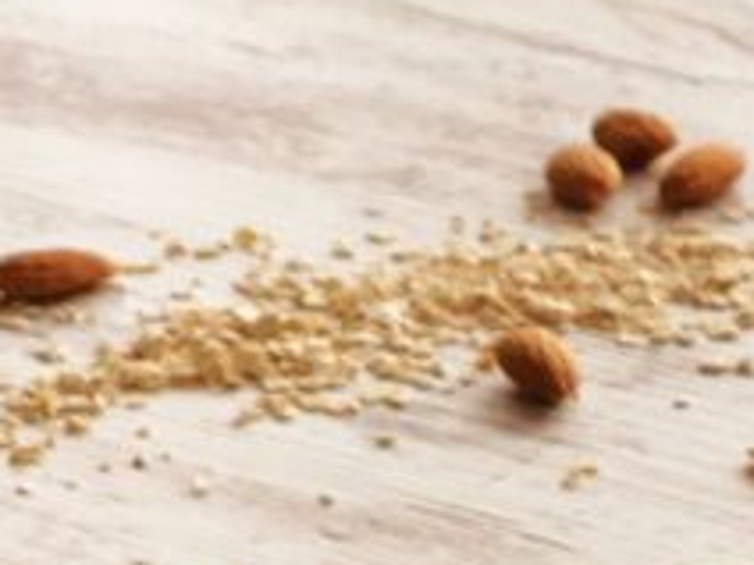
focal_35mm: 188
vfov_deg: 7.8
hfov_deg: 10.2
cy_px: 785
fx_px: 4095
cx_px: 1110
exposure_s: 1/33
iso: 125
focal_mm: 6
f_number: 2.4
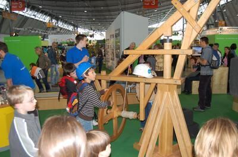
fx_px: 198
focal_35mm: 30
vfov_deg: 43.4
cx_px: 119
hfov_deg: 62.0
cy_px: 78
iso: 200
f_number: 3.8
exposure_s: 1/60
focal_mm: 20
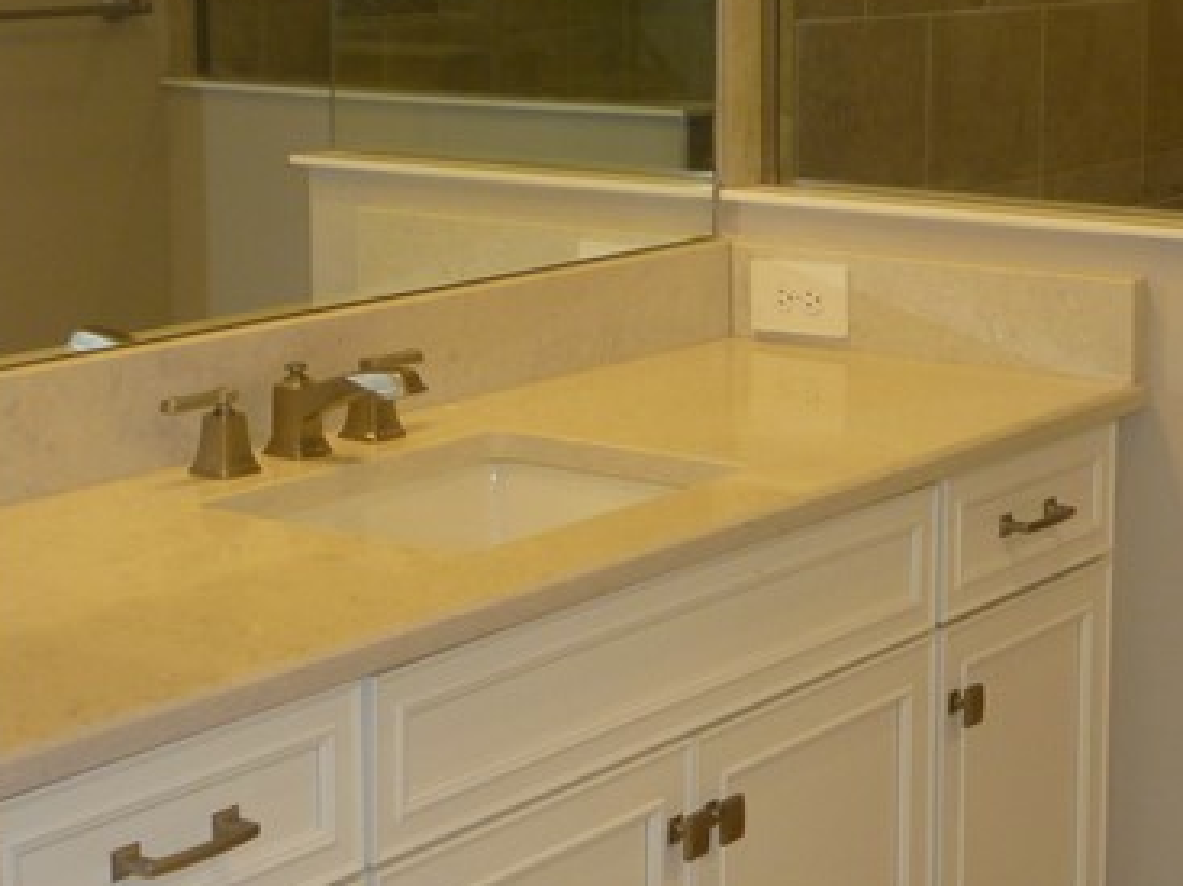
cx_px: 851
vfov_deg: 18.1
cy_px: 261
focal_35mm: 81
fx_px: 2767
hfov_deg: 23.9
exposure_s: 1/30
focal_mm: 5.2
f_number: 3.3
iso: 100
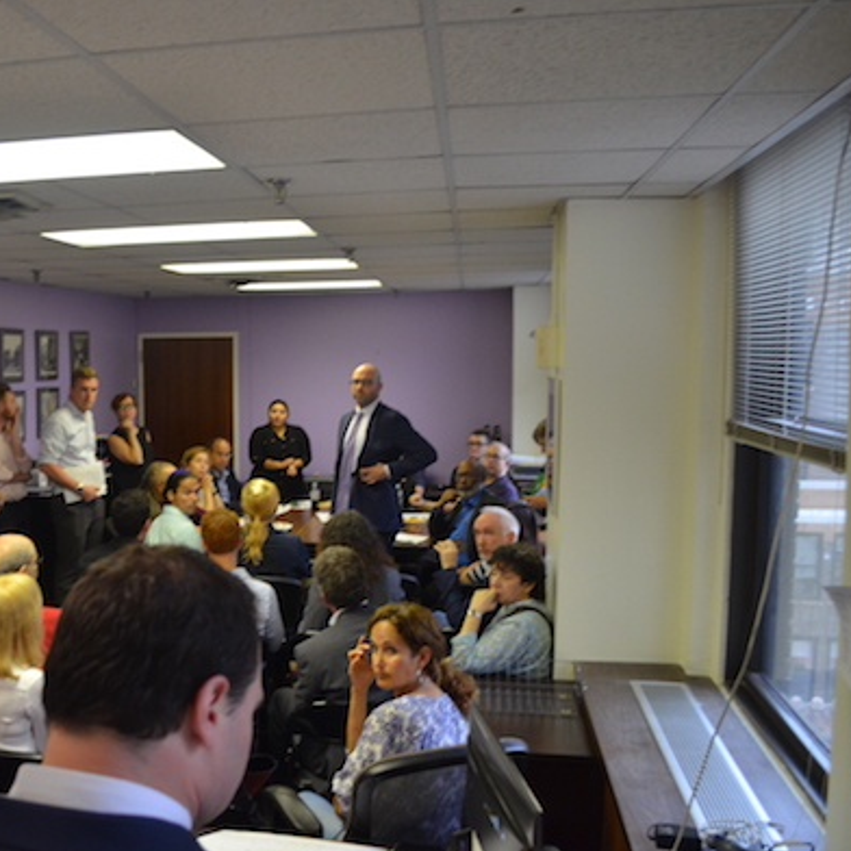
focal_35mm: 35
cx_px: 215
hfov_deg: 45.6
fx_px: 973
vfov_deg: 47.2
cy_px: 429
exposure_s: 1/60
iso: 800
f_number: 4
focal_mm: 18
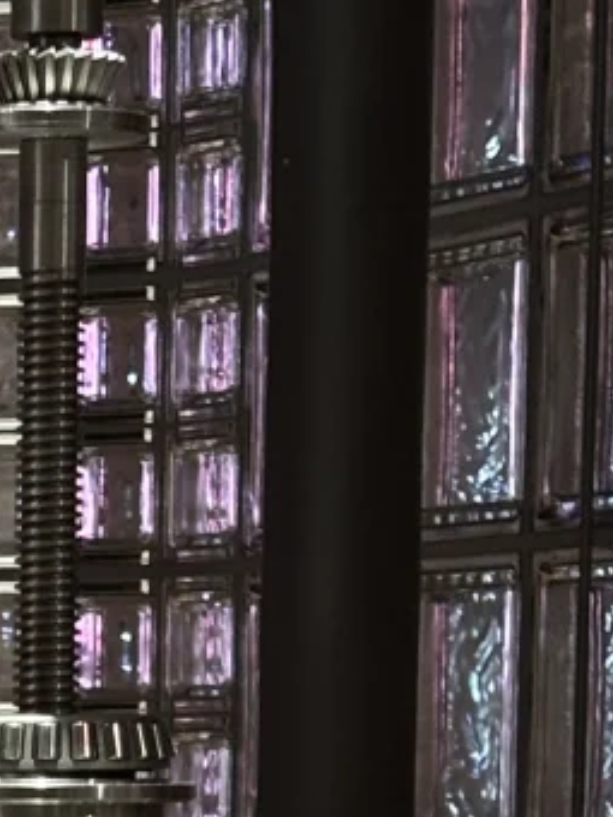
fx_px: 5195
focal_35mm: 220
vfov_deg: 8.7
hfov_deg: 6.6
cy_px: 1336
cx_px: -363
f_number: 1.6
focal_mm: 5.96
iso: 250
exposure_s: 1/33
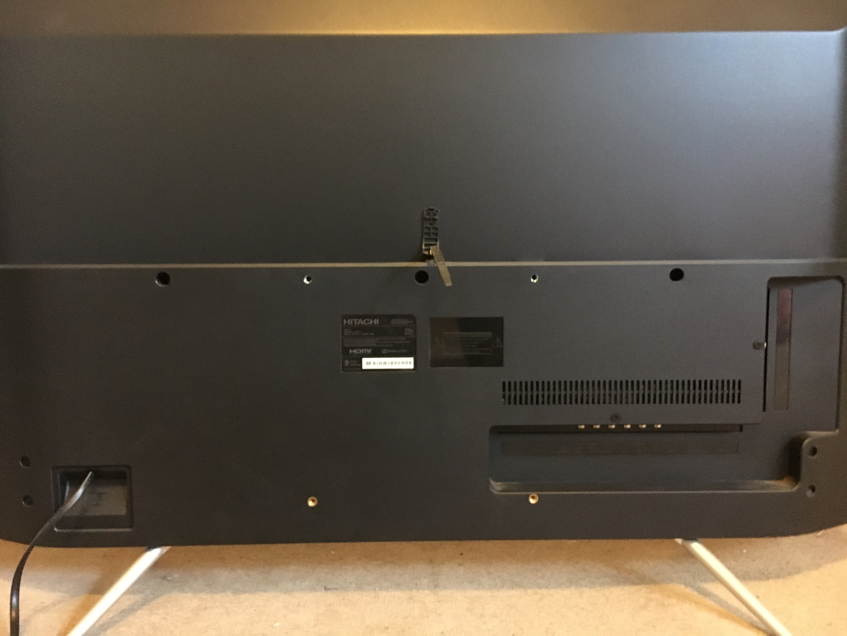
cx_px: 424
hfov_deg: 61.7
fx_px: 710
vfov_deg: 48.2
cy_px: 318
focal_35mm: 29
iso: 500
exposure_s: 1/15
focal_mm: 4.15
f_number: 2.2
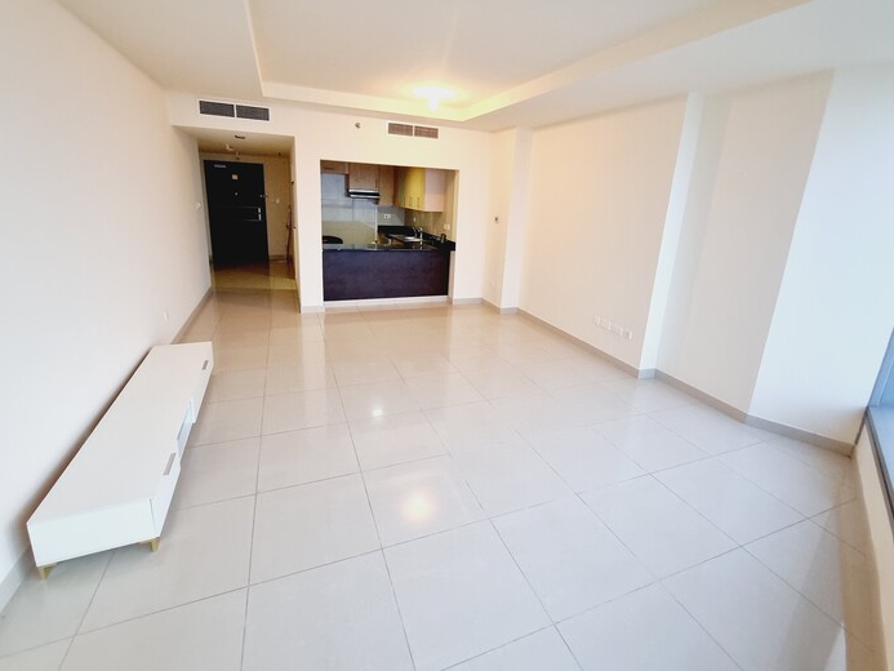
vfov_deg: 81.3
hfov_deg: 98.1
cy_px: 289
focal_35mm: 15
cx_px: 459
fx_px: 387
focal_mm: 1.74
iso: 250
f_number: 2.2
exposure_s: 1/50
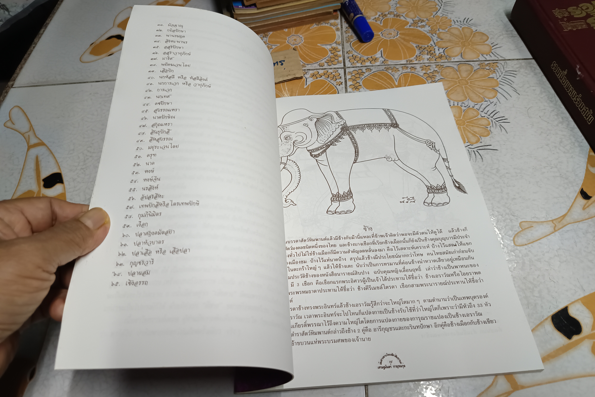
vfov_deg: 51.3
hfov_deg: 71.5
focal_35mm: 25
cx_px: 297
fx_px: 413
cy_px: 206
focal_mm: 5.31
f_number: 1.7
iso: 1064
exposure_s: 1/50
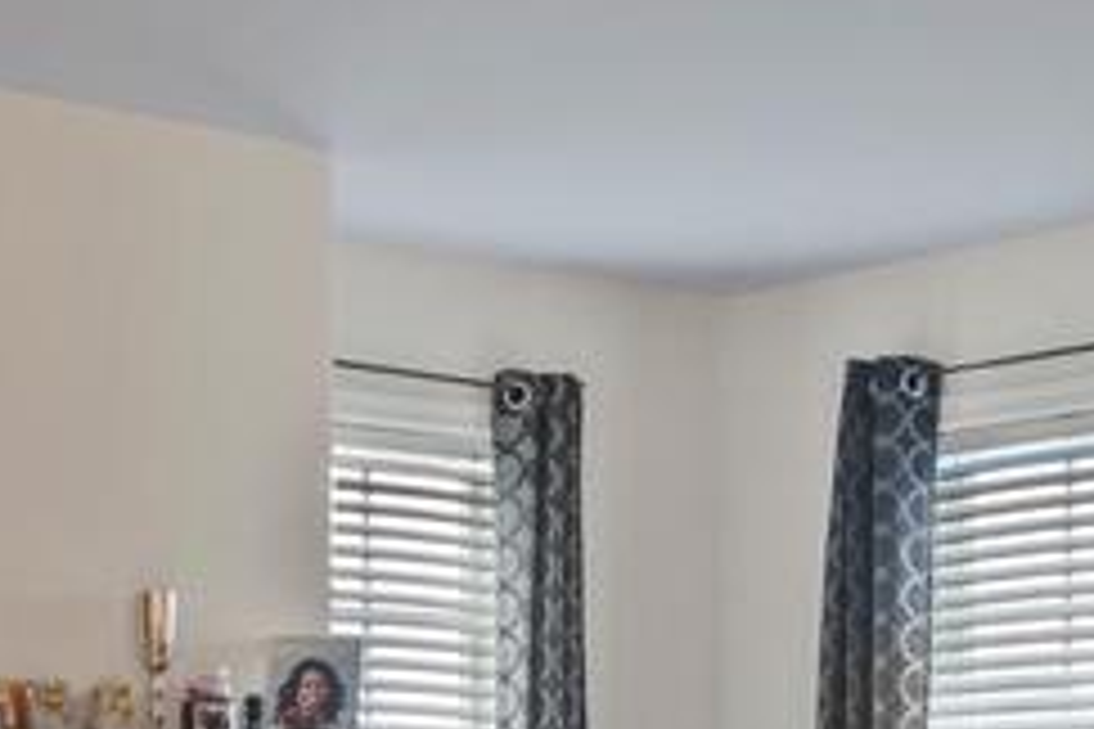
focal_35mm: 96
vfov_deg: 13.8
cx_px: 495
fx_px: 2923
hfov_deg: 21.2
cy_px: 891
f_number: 9
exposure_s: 1
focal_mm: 16.2
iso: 400
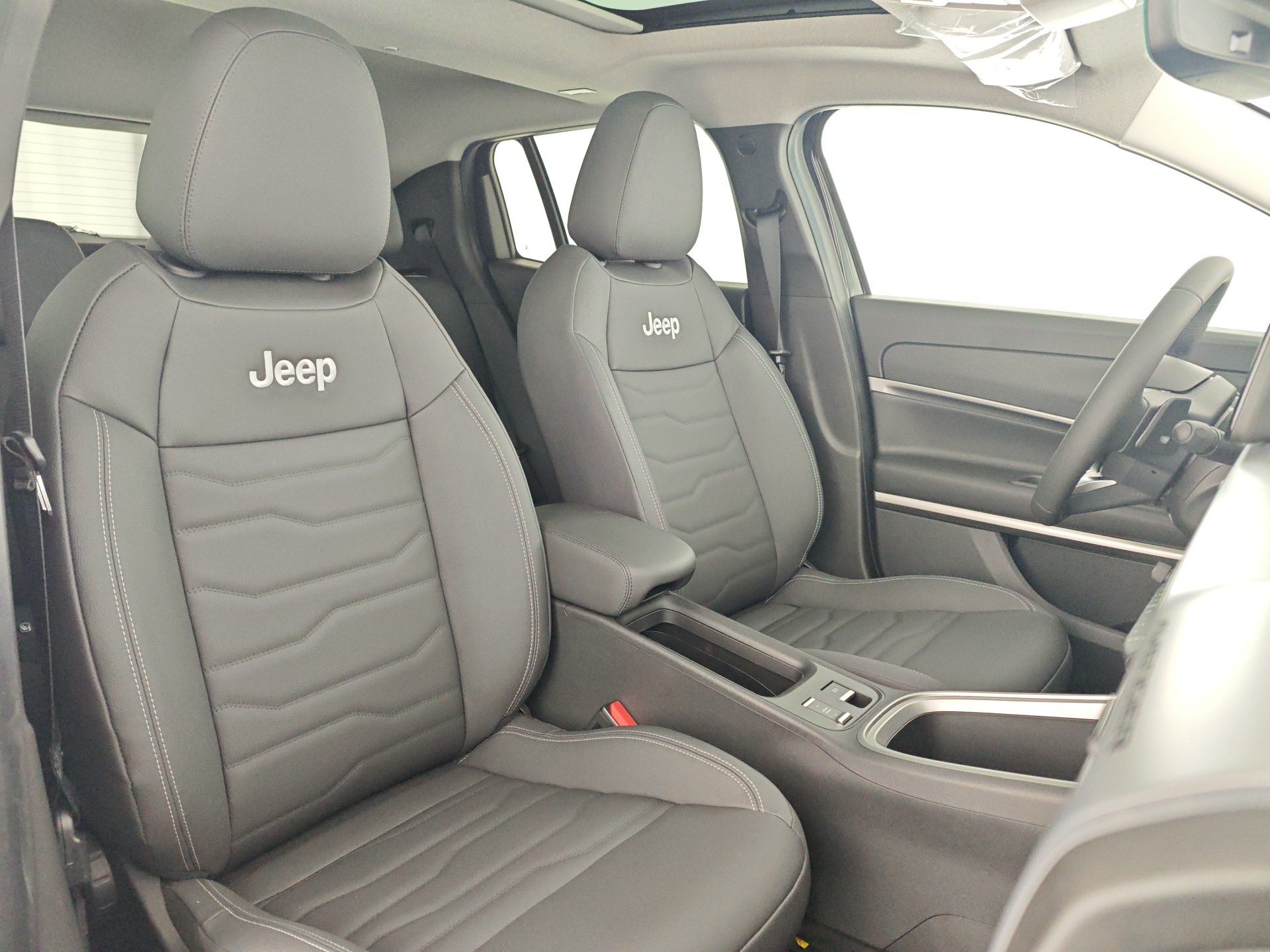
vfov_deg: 58.9
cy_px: 476
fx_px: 844
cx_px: 635
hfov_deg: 73.9
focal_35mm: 23
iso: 448
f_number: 1.6
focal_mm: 6.55
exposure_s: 1/100
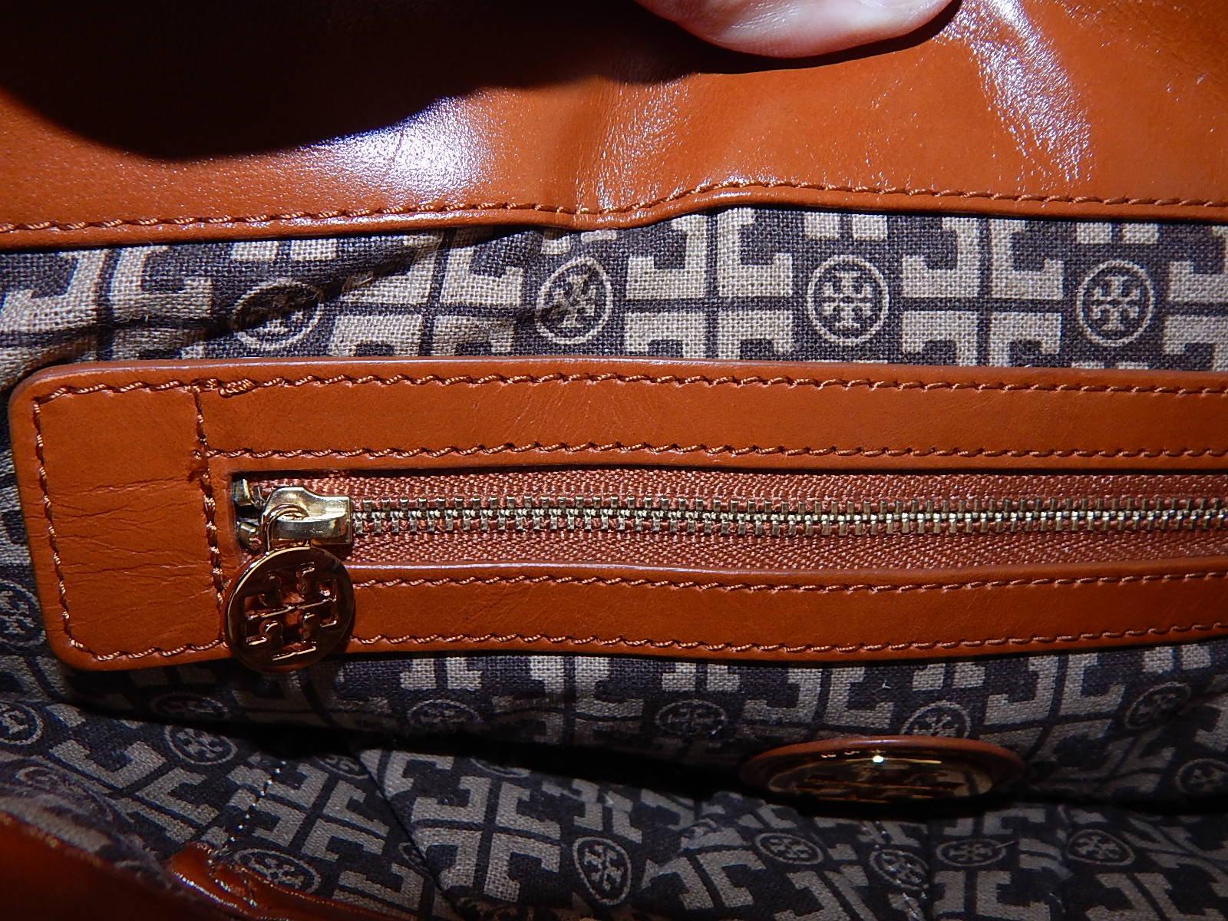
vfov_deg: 54.9
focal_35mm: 25
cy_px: 460
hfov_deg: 69.4
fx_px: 887
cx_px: 614
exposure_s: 1/30
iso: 200
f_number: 6.1
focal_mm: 4.5
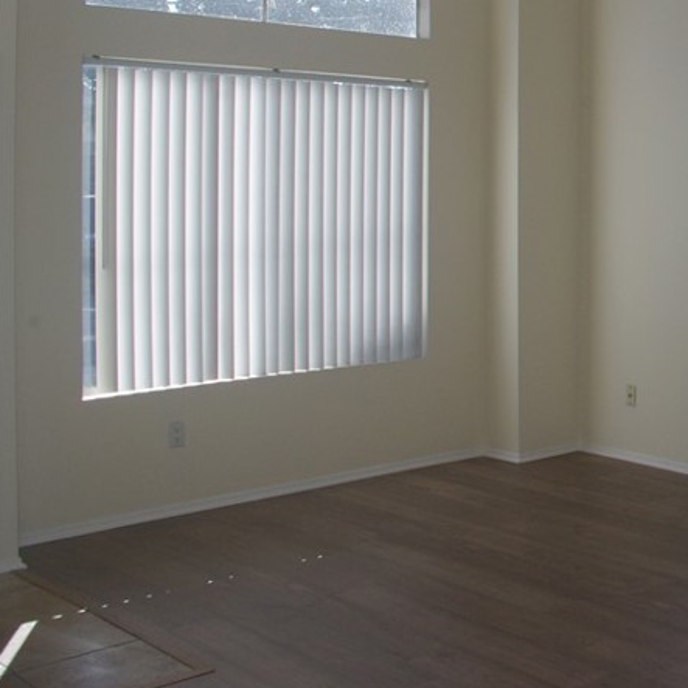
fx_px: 1192
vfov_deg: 31.8
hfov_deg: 28.7
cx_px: 787
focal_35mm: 53
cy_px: 205
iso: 400
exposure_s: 1/180
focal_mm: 18
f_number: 11
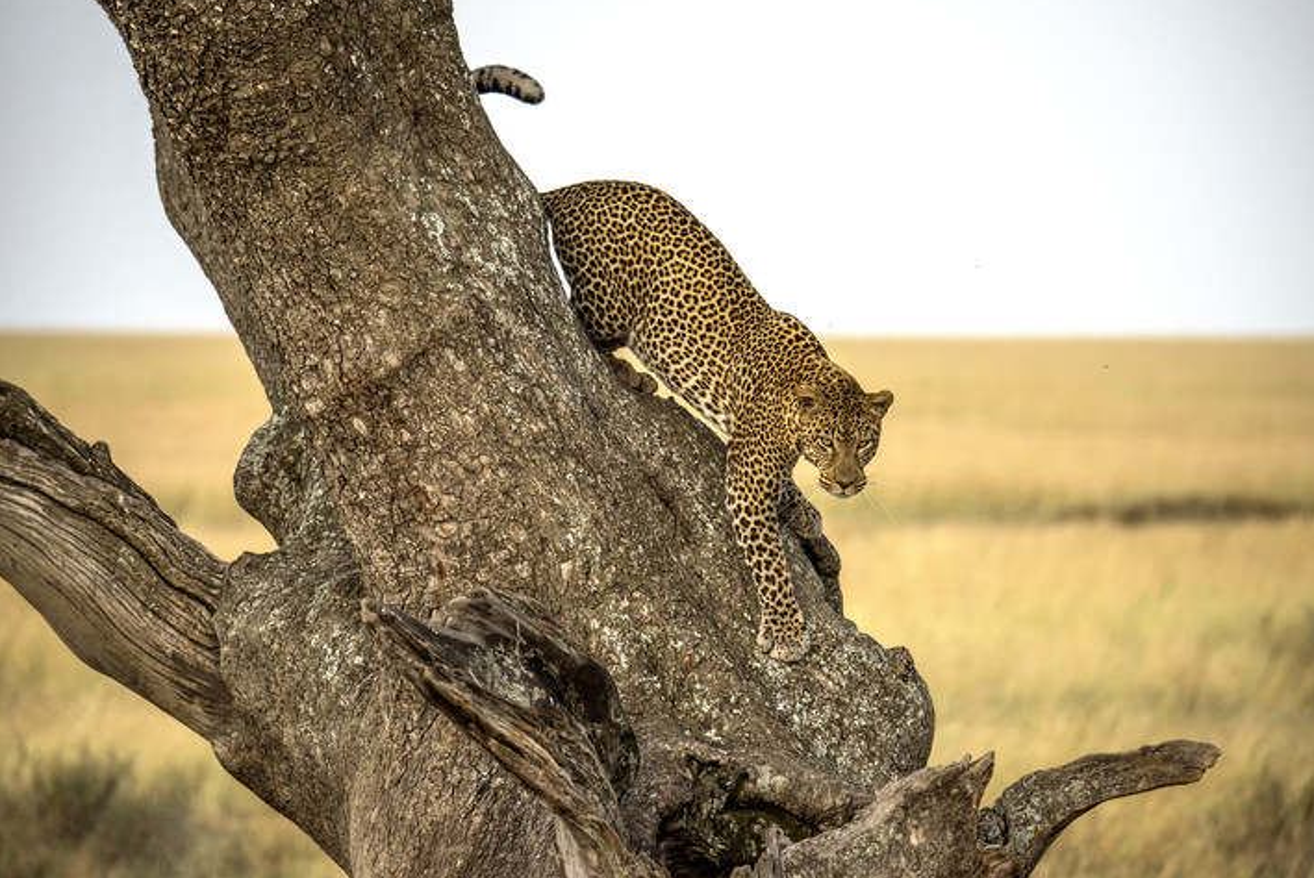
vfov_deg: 4.2
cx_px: 691
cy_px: 425
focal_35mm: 328
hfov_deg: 6.3
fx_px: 11981
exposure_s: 1/2000
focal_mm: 310
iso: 800
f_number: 5.6
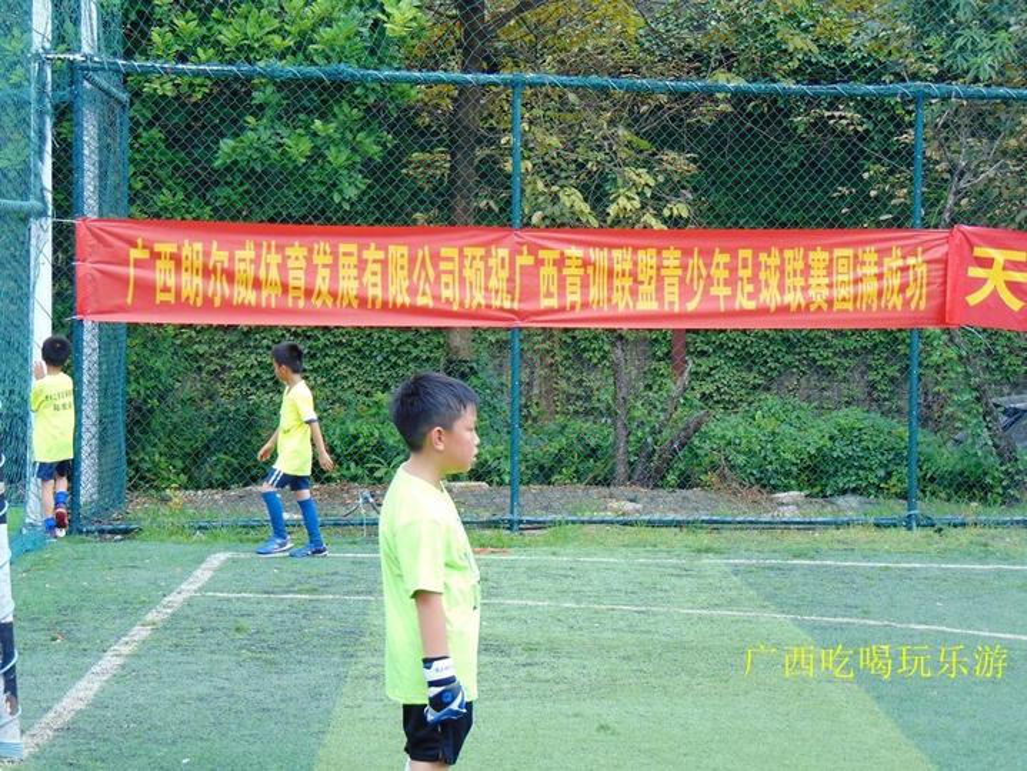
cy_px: 386
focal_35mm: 108
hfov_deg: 18.2
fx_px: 3206
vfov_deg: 13.7
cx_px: 514
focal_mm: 19.4
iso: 80
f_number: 3.9
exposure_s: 1/200
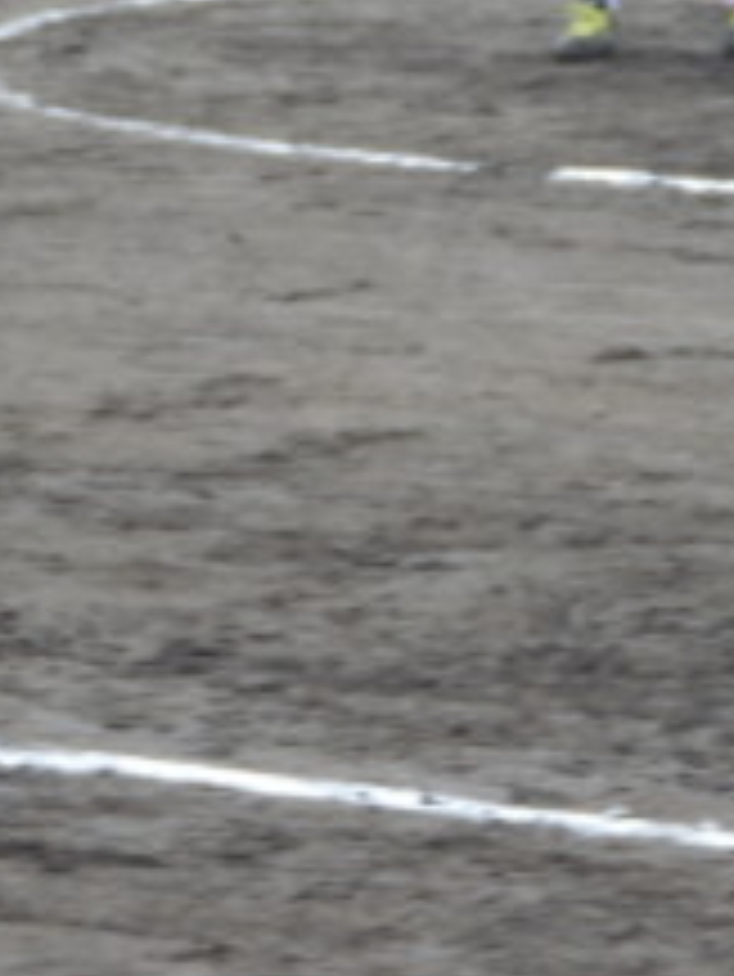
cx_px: 387
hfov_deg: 4.7
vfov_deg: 6.2
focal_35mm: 318
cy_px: 40
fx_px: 8982
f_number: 5
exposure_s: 1/60
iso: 100
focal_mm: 20.6
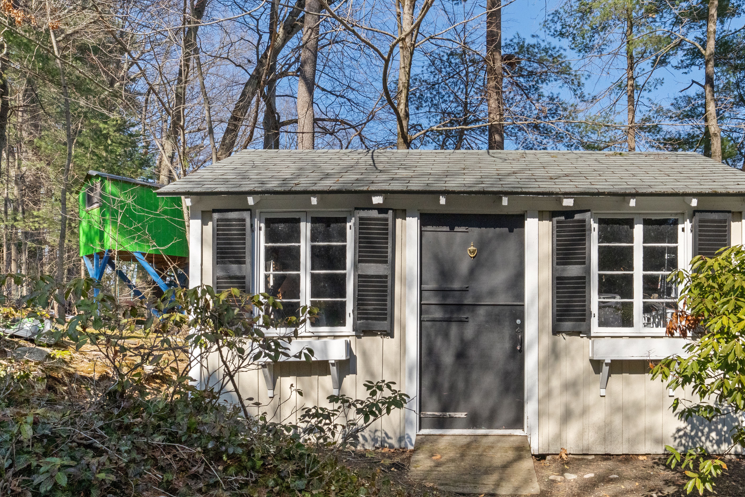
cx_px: 465
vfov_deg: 45.6
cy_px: 337
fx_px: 580
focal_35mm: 28
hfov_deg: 64.5
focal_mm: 16.6
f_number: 11
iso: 2000
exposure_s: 1/1000
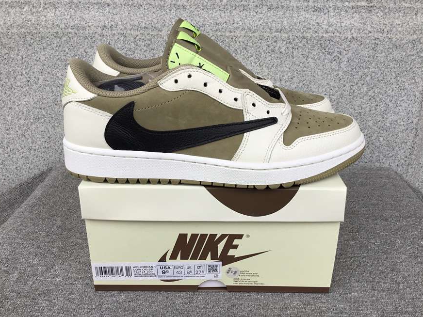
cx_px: 212
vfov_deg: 44.2
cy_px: 156
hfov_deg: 56.8
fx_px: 391
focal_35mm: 32
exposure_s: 1/111
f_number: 2.4
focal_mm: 3.3
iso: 25
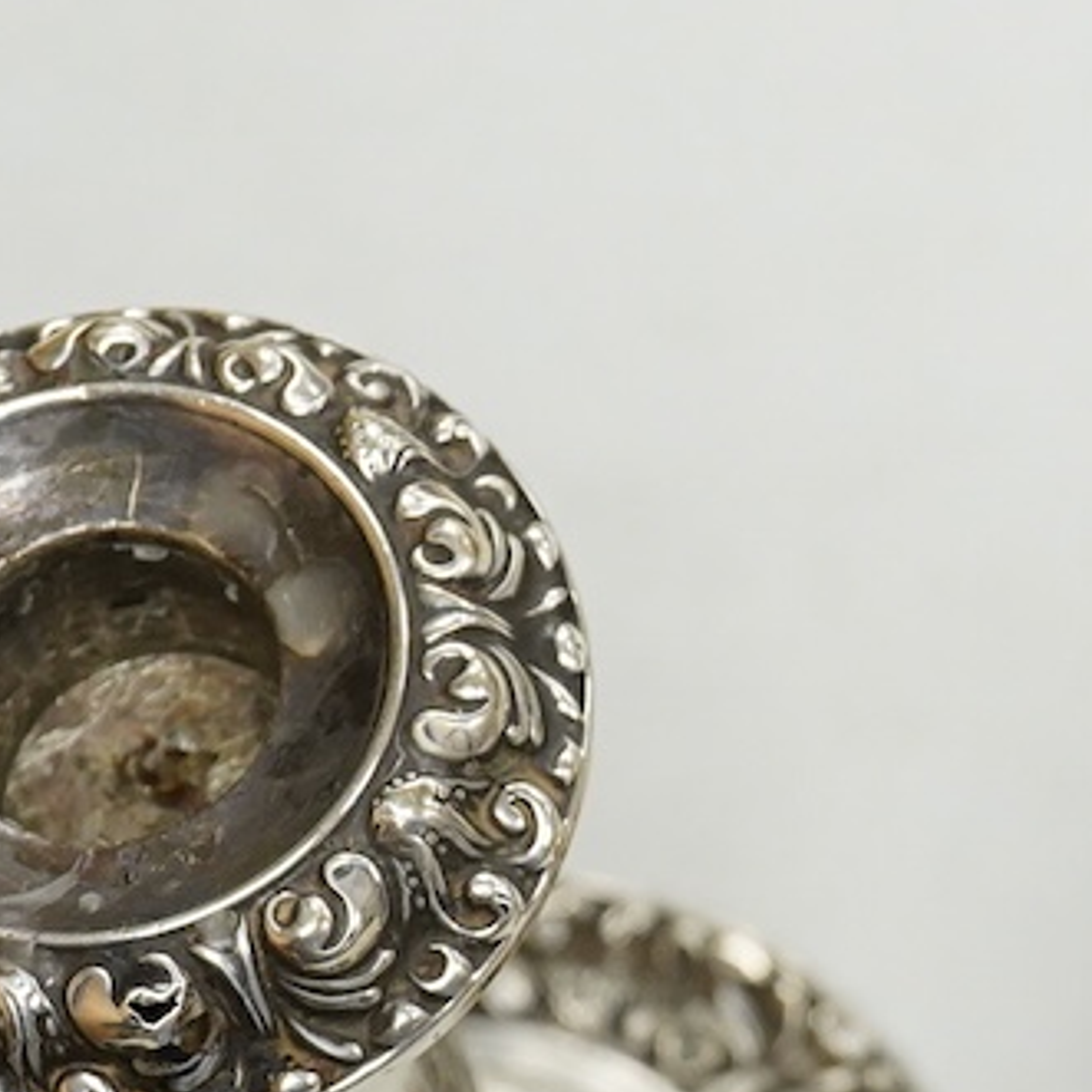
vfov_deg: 13.3
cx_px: 1090
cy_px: 894
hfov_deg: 13.2
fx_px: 4640
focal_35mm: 130
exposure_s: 1/200
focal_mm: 30
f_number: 9
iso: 2500
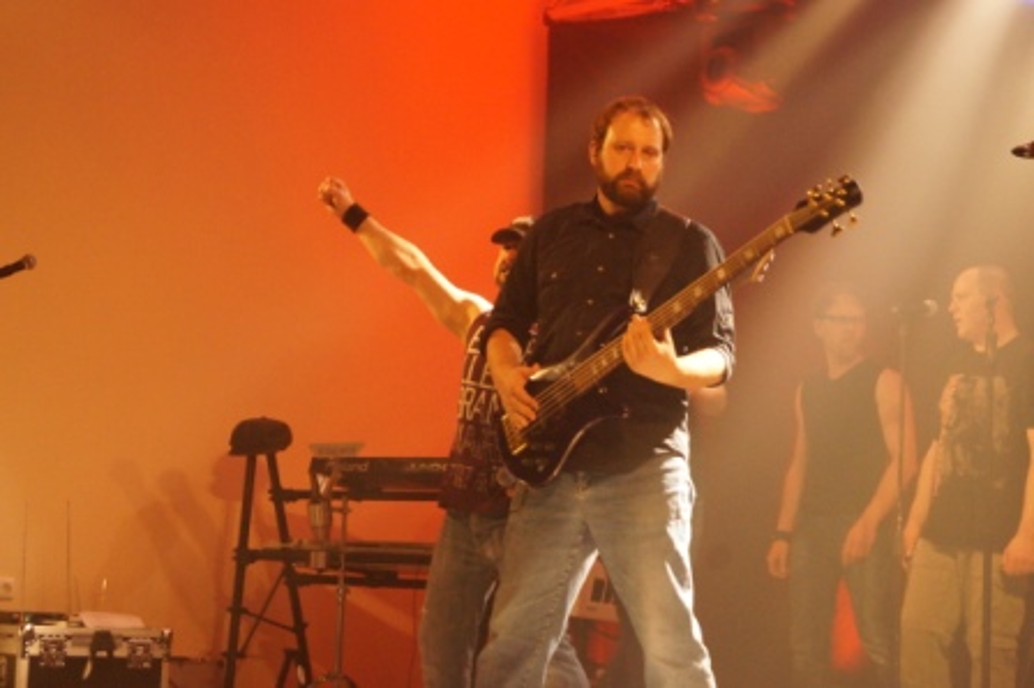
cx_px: 517
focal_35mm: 82
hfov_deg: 24.6
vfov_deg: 16.5
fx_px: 2368
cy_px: 344
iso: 3200
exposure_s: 1/60
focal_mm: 55
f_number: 5.6
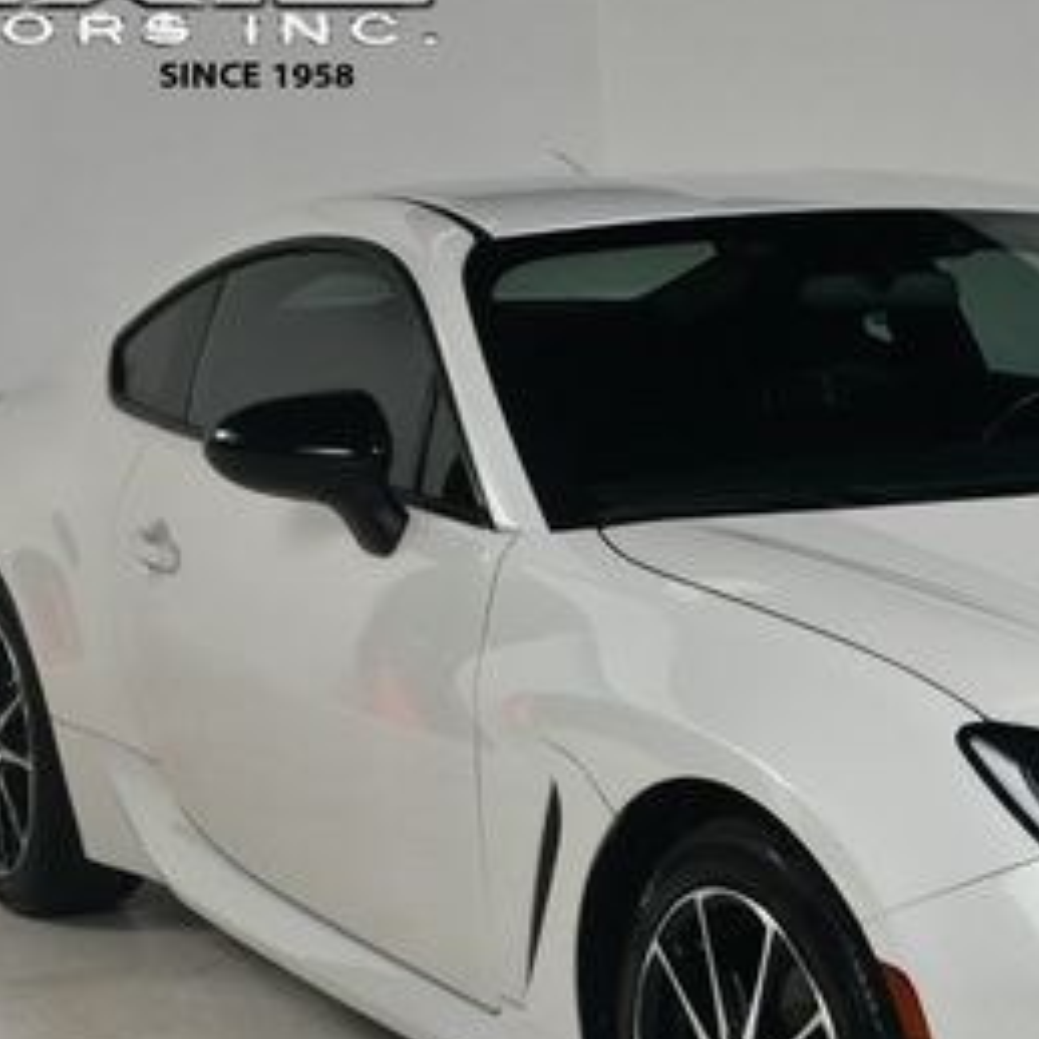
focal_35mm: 84
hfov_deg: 20.1
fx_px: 2852
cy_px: 762
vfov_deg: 20.5
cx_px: 1015
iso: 100
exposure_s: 1/160
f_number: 14
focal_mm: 27
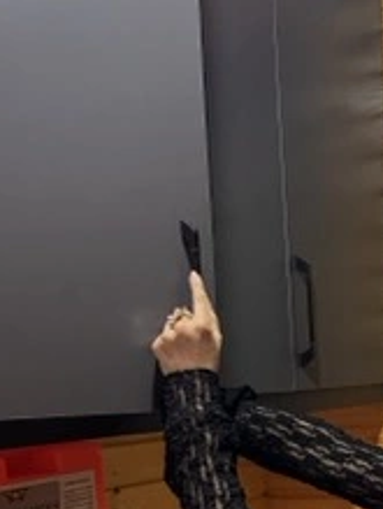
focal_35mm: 70
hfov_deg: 20.1
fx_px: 1030
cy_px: 444
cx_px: 418
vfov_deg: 26.9
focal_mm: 6.76
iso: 500
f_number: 1.78
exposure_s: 1/50
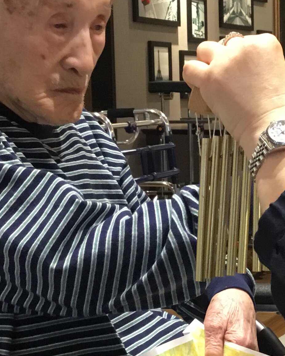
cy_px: 203
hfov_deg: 17.6
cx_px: 247
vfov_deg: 22.2
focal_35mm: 86
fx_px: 906
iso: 160
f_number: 2.4
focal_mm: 3.3
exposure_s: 1/30
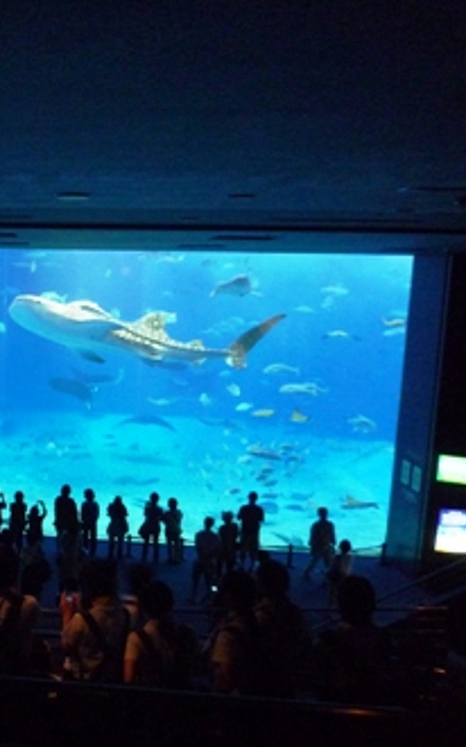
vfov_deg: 54.0
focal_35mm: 36
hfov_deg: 31.8
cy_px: 376
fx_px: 732
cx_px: -29
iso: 400
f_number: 2.8
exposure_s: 1/13
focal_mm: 4.4
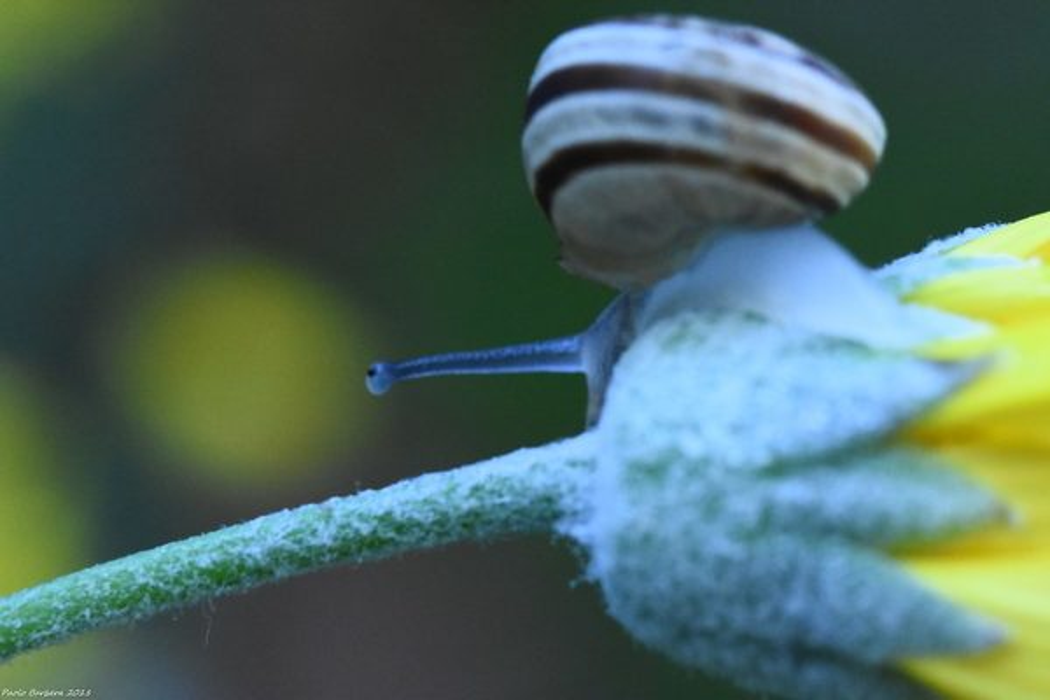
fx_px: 2625
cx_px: 525
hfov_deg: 22.6
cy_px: 350
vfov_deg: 15.2
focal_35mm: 90
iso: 6400
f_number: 11
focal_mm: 60
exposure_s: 1/250
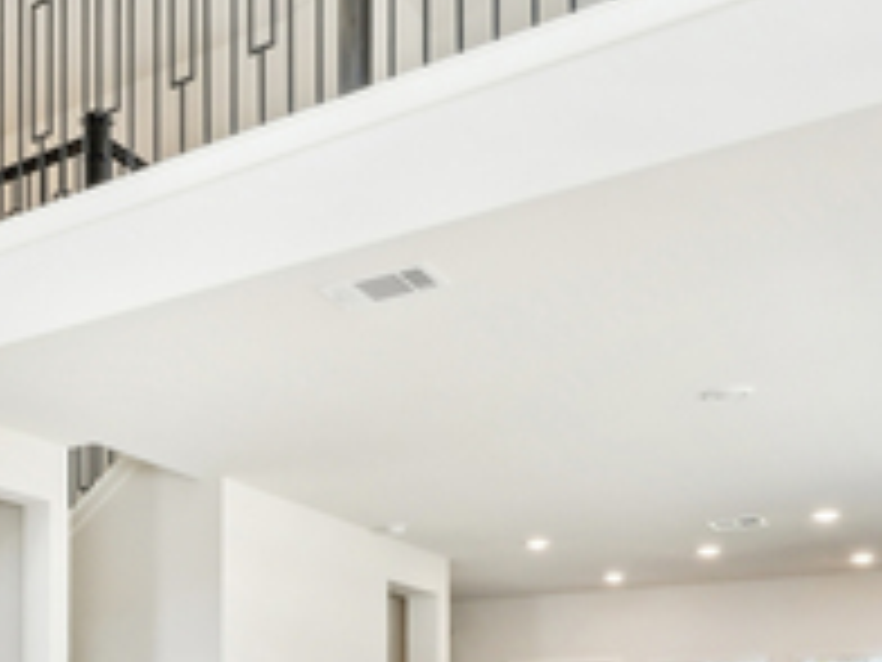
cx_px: -45
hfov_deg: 35.6
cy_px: 732
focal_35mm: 47
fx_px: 1198
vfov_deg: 28.1
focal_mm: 15
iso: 800
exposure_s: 1/50
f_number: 8
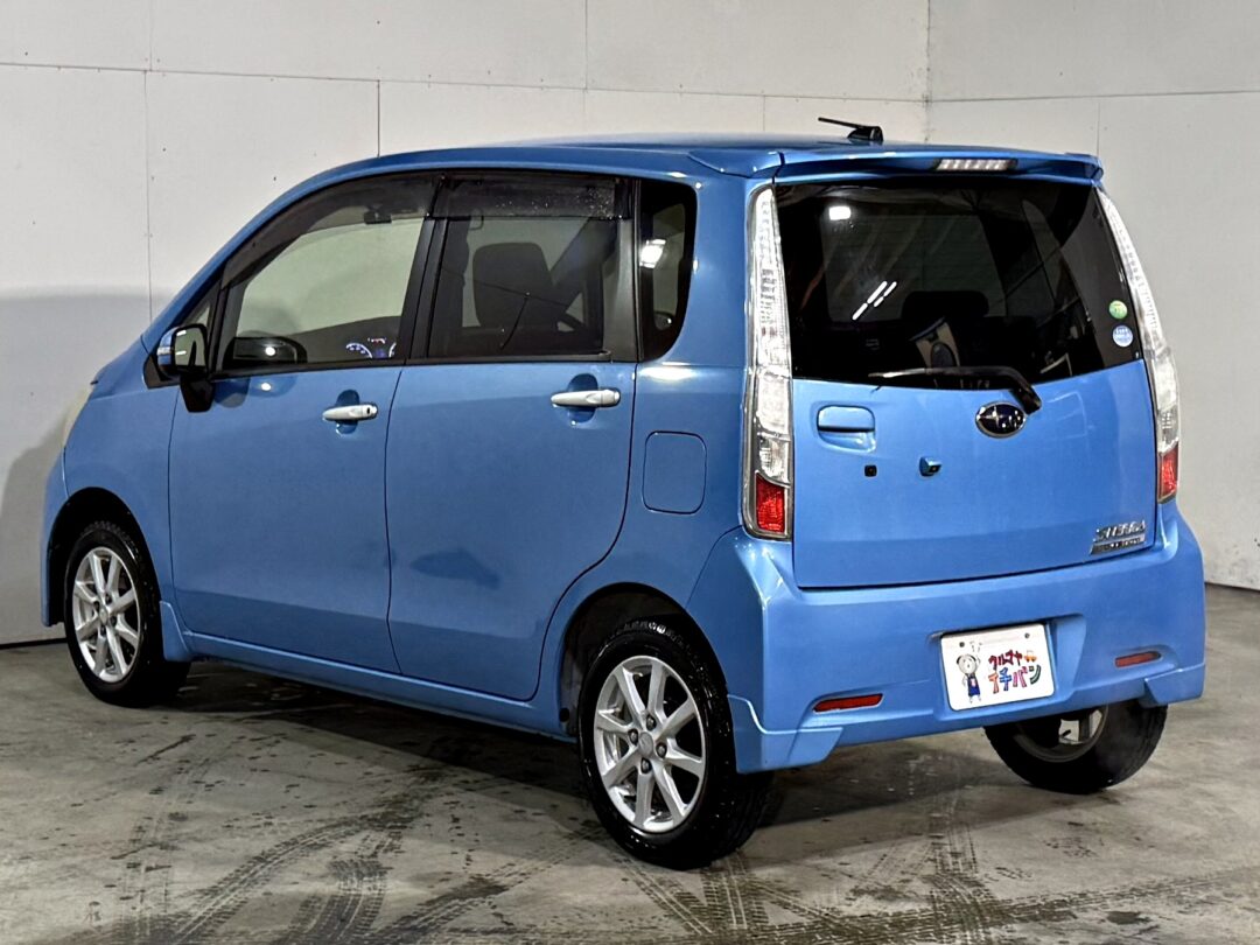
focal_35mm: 24
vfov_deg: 56.8
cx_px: 630
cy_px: 472
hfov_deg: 71.6
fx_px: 874
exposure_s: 1/100
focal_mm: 6.76
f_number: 1.78
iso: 160
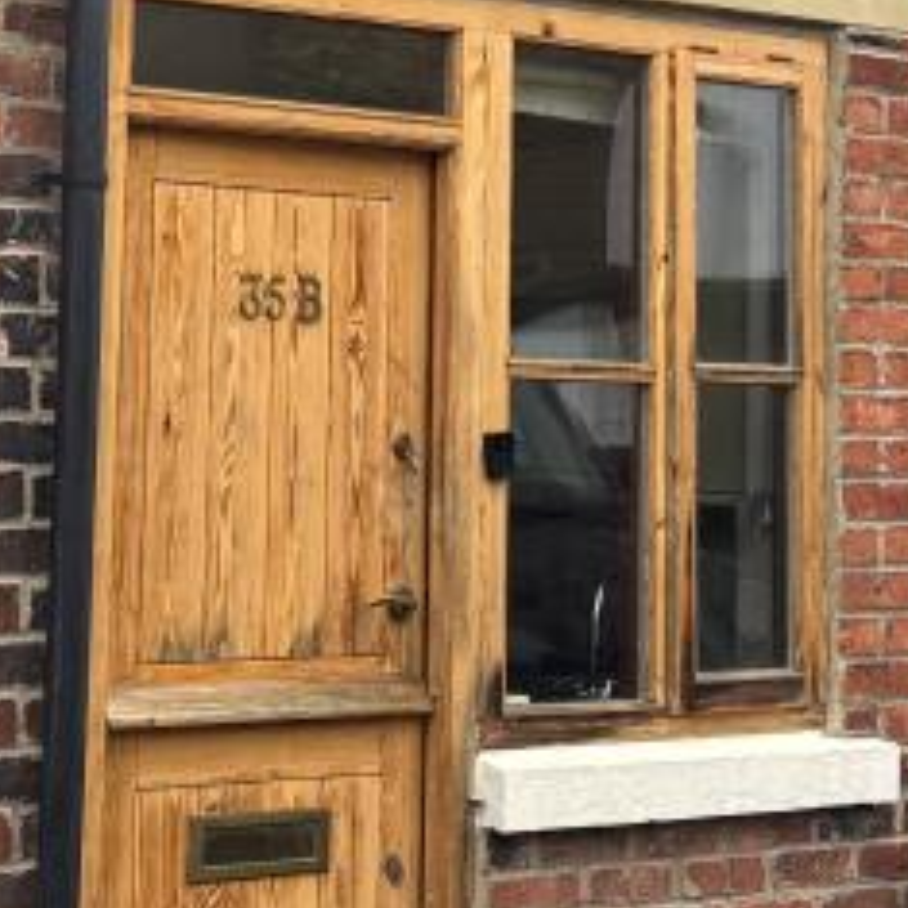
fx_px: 2968
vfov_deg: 16.9
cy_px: -39
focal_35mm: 100
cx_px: 31
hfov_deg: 17.1
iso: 125
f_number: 1.6
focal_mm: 5.96
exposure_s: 1/85
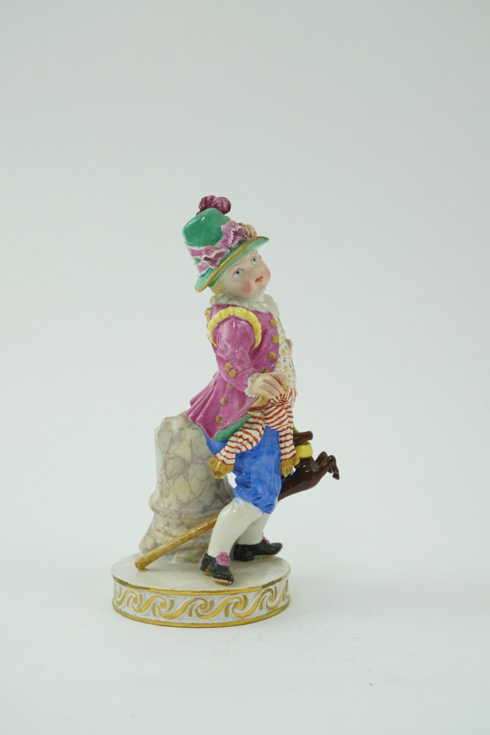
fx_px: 919
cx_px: 245
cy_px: 368
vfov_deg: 43.6
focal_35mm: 45
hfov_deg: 29.9
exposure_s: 1/50
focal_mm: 30
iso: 500
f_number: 11
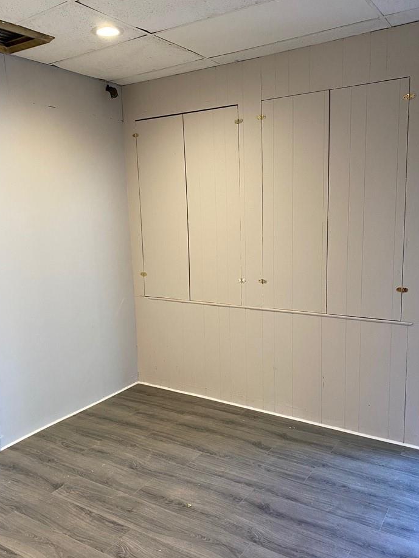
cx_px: 225
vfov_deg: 61.6
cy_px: 289
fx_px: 468
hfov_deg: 48.2
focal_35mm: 29
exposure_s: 1/60
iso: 160
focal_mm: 4.25
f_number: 1.8
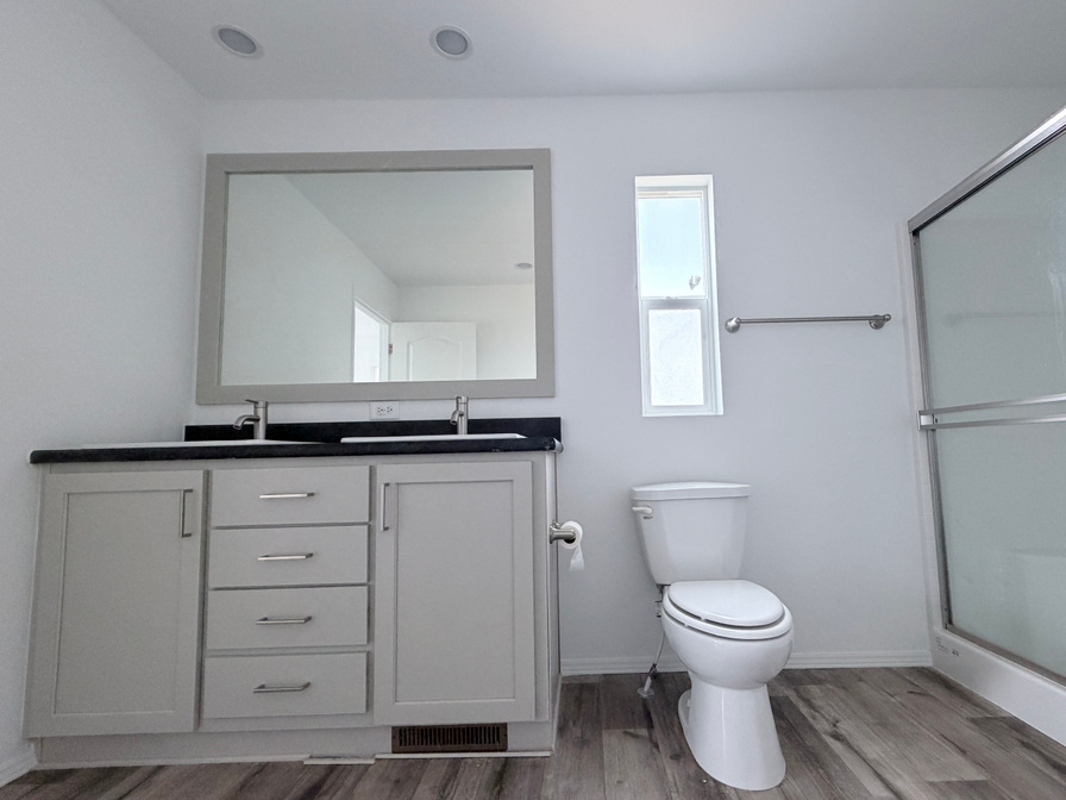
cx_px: 590
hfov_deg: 94.1
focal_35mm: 16
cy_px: 418
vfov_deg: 78.1
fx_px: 493
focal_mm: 2.22
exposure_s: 1/68
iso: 320
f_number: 2.2
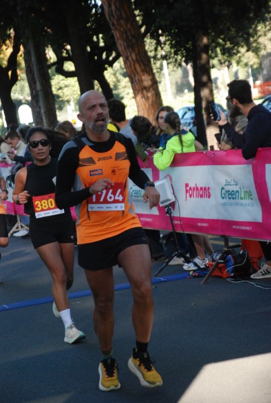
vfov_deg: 14.4
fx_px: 1601
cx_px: 136
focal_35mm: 142
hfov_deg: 9.7
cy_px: 202
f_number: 5.6
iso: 1000
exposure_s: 1/320
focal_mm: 95
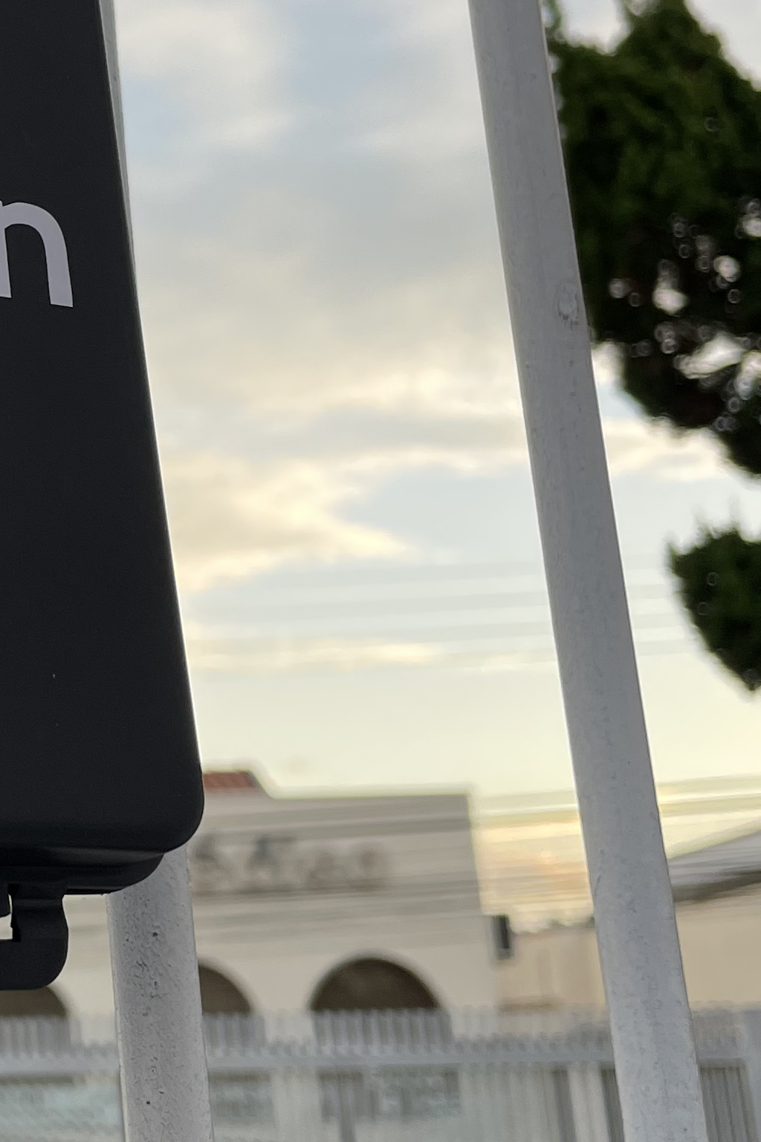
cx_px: -337
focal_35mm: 71
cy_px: 407
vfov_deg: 28.3
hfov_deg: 17.5
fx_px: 2251
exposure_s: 1/171
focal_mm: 4.2
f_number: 1.6
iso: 32
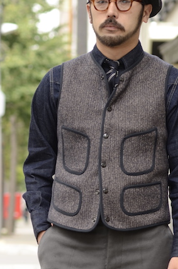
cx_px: 69
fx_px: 2276
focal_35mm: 305
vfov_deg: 6.8
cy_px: 251
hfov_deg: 4.5
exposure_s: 1/60
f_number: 2
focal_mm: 85
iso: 125
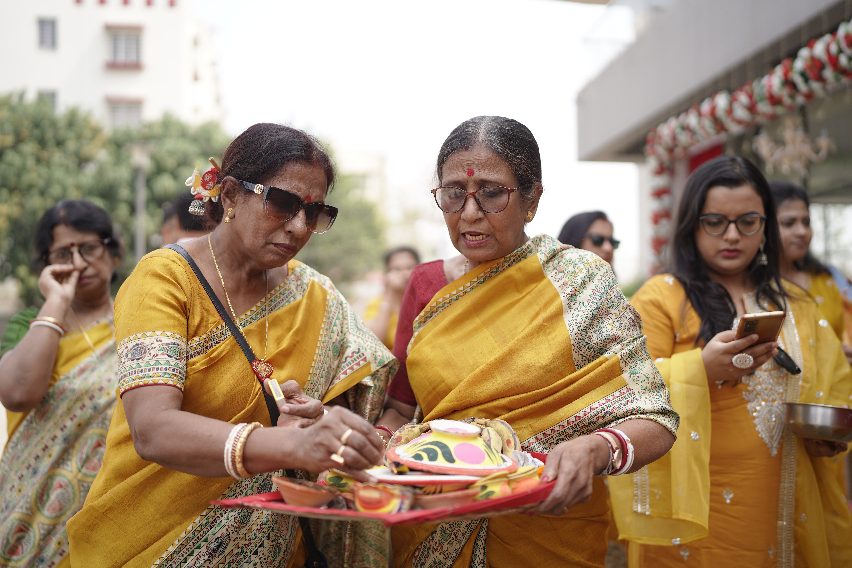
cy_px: 284
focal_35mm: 35
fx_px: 828
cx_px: 426
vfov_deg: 37.9
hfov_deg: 54.4
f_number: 1.4
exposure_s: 1/2000
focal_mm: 35
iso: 125
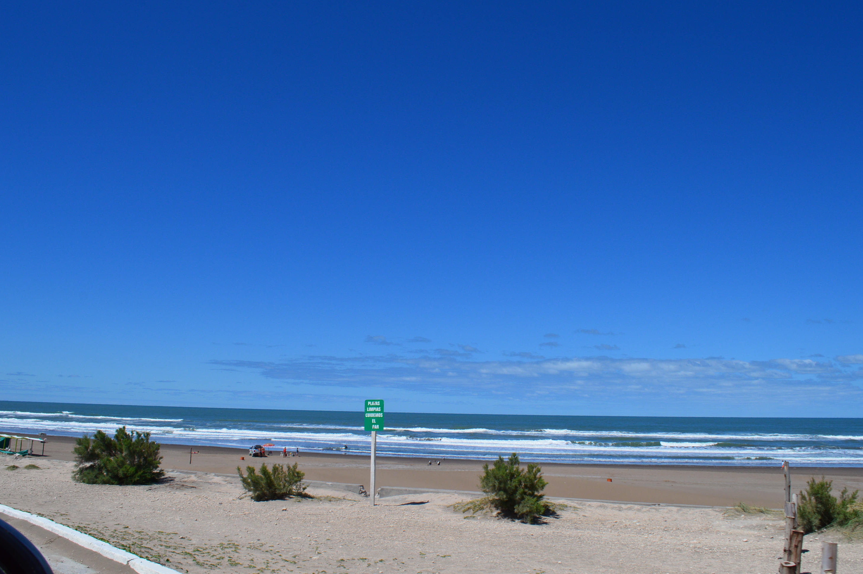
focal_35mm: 28
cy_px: 284
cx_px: 432
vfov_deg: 46.3
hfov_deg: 65.5
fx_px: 671
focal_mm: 18
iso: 220
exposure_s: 1/500
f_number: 11
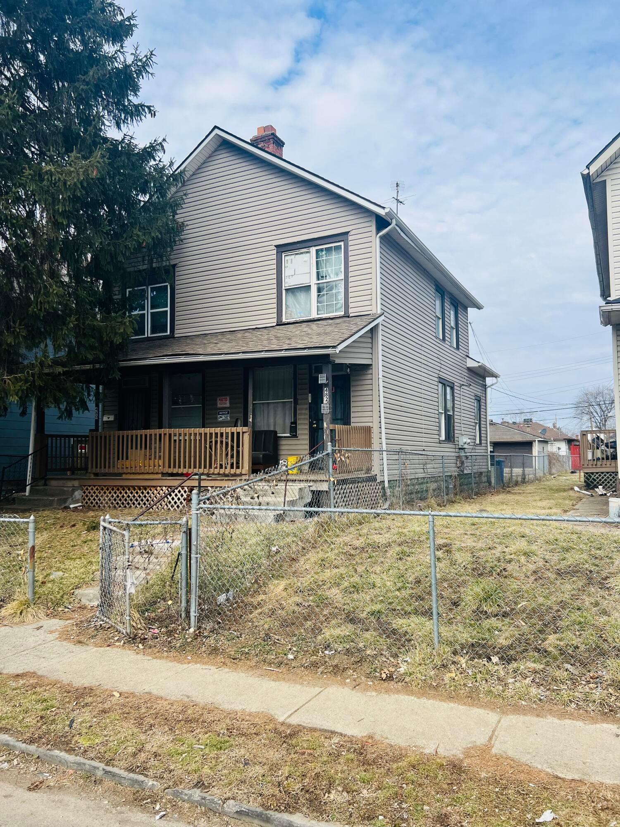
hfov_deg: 53.1
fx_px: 621
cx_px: 310
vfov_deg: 67.3
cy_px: 414
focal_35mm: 26
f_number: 1.5
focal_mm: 5.7
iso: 50
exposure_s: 1/3257
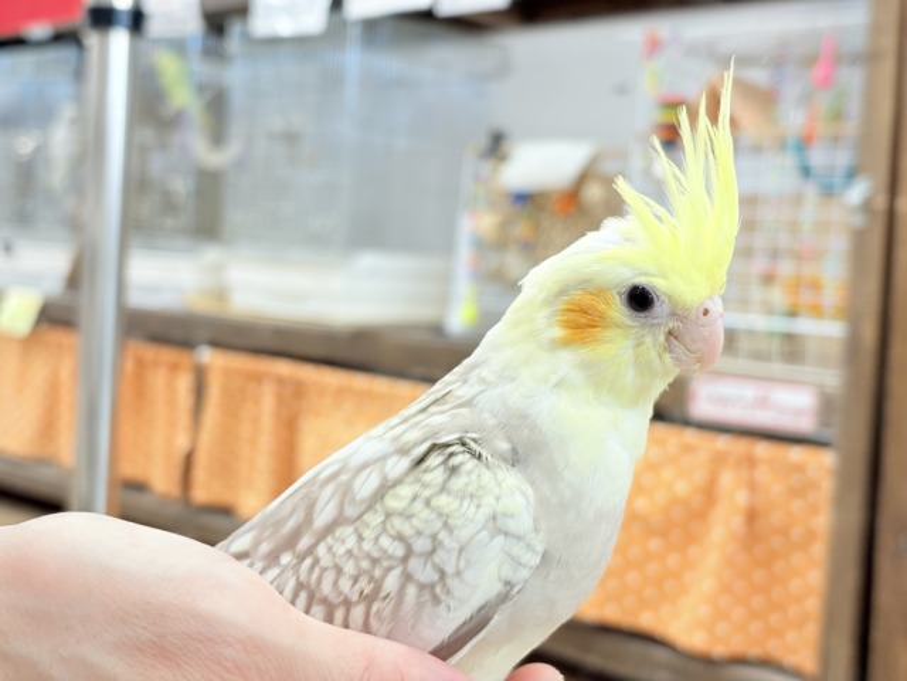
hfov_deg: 36.8
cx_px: 454
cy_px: 340
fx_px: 1362
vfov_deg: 28.0
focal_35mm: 52
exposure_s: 1/50
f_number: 1.6
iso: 64
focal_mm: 5.96
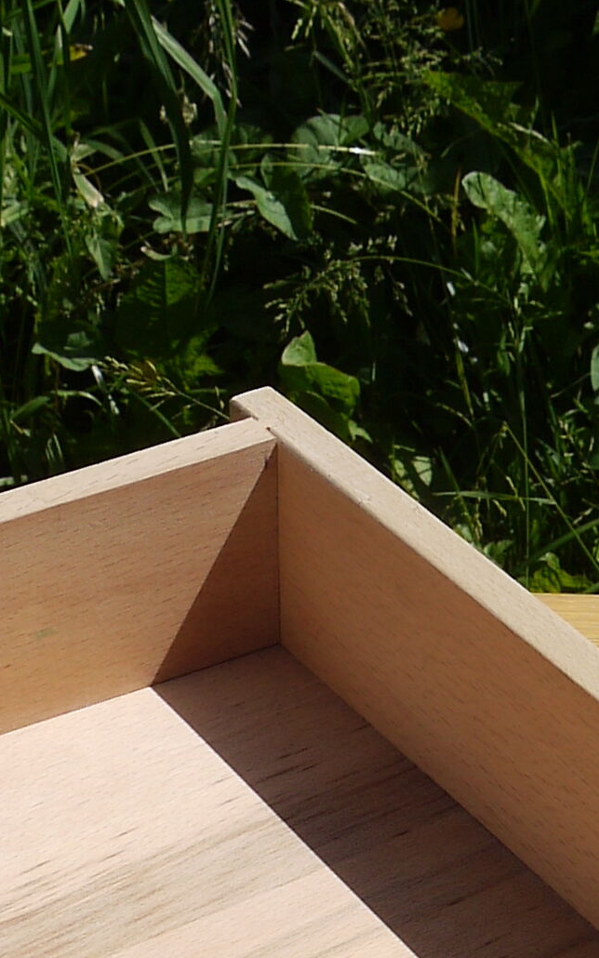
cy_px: 1122
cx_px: 200
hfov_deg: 11.6
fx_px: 2951
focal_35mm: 113
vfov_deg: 17.6
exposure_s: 1/500
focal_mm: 14
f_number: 8
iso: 100
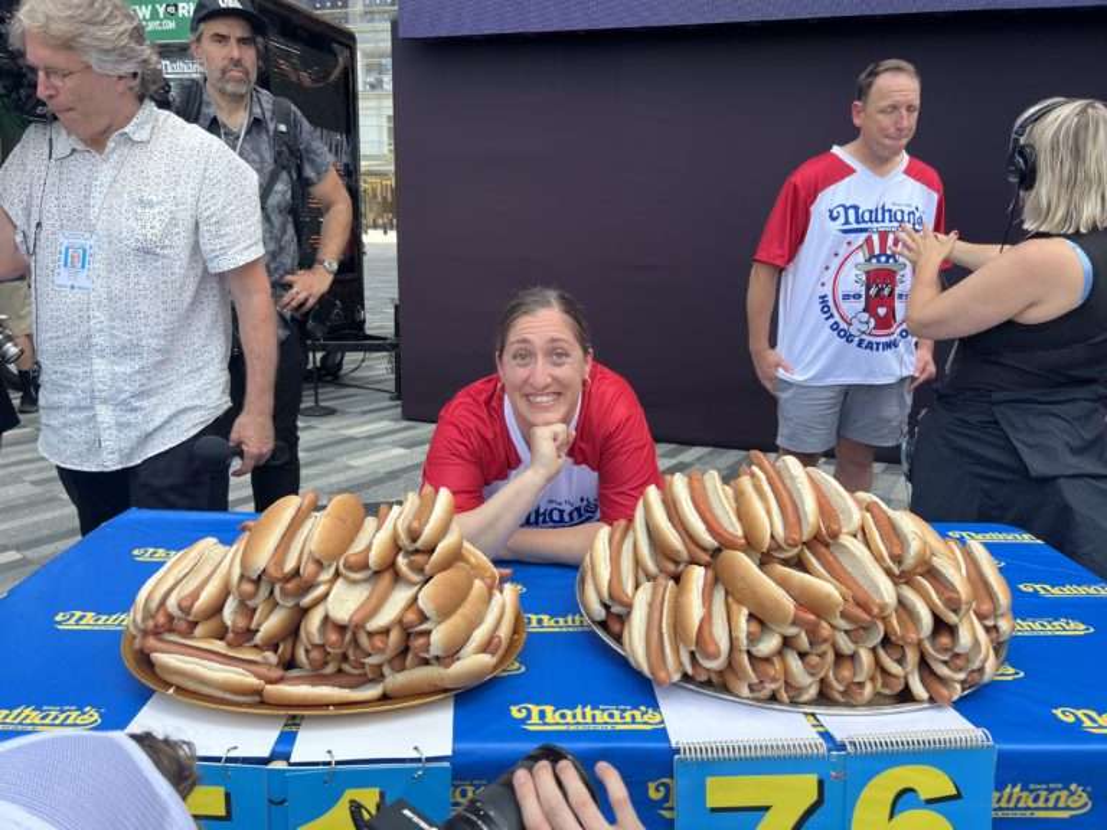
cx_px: 554
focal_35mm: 26
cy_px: 415
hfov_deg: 67.3
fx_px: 831
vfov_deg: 53.1
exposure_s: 1/791
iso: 50
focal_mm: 5.7
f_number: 1.5
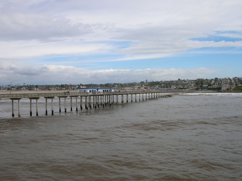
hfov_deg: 52.7
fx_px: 244
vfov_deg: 40.6
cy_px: 90
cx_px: 121
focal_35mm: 35
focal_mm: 5.8
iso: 50
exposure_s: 1/416
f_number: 5.6
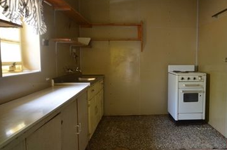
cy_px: 70
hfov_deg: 61.4
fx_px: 187
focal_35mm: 30
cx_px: 148
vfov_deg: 43.9
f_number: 5
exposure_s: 1/10
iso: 1600
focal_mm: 15
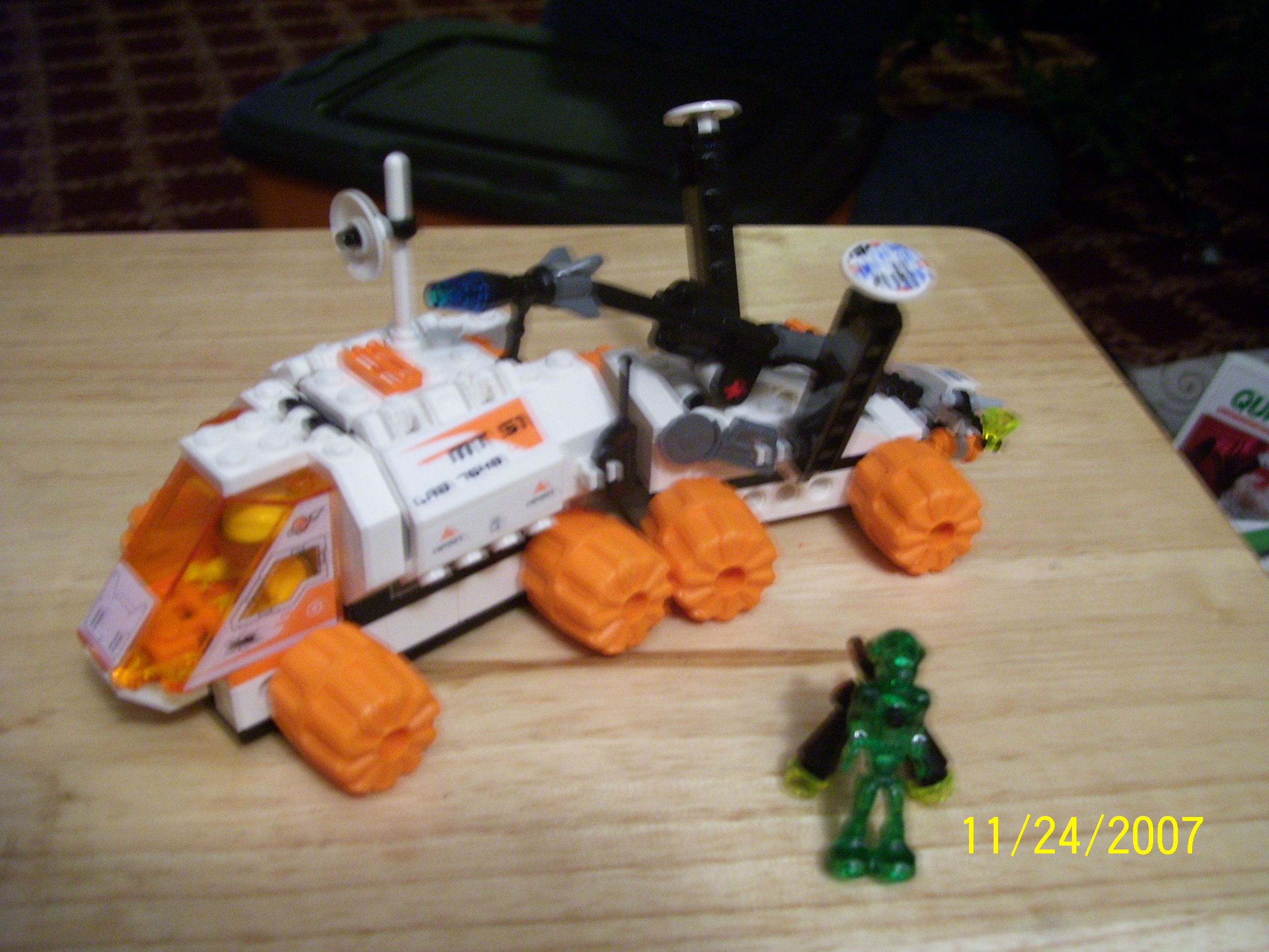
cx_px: 634
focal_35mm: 37
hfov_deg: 50.1
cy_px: 476
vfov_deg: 38.7
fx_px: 1356
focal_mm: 6
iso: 160
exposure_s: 1/8
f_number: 2.7
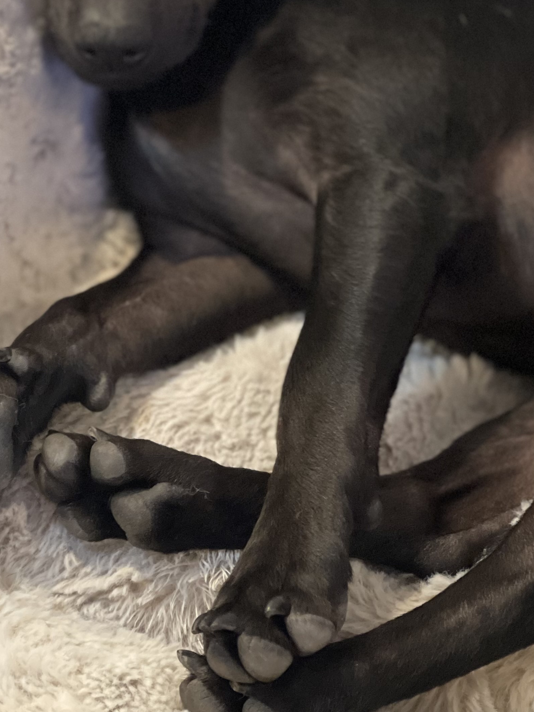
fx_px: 2510
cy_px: 212
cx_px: 255
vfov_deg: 16.1
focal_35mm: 122
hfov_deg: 12.1
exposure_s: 1/30
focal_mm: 7.5
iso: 400
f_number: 2.2
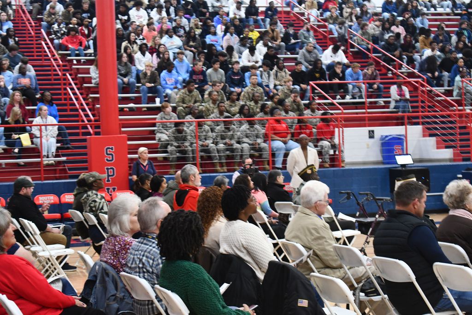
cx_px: 236
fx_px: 1075
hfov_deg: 24.8
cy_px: 158
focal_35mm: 82
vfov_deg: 16.7
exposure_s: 1/15
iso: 2000
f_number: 5.6
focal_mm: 55
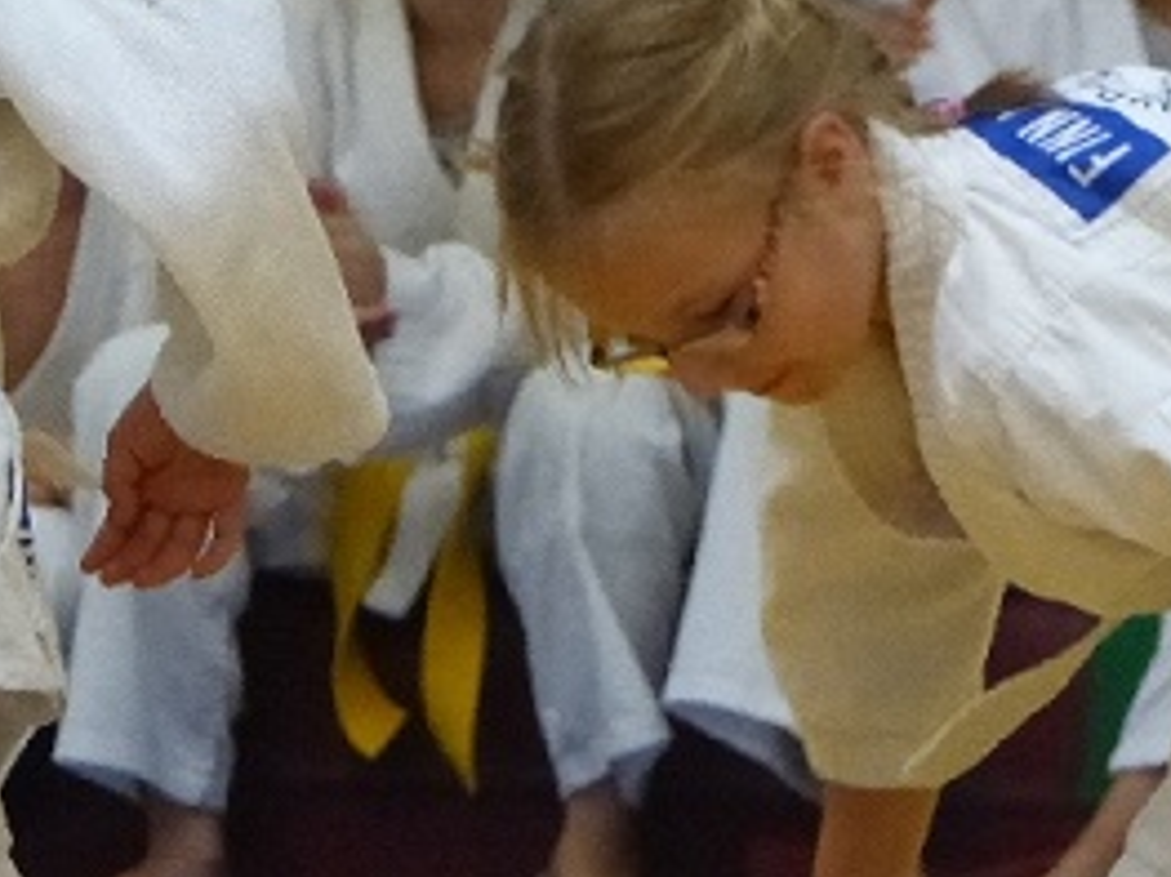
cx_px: 187
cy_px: 138
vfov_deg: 2.1
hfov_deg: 2.9
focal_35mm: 693
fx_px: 23432
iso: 800
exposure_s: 1/320
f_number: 2.8
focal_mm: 56.9
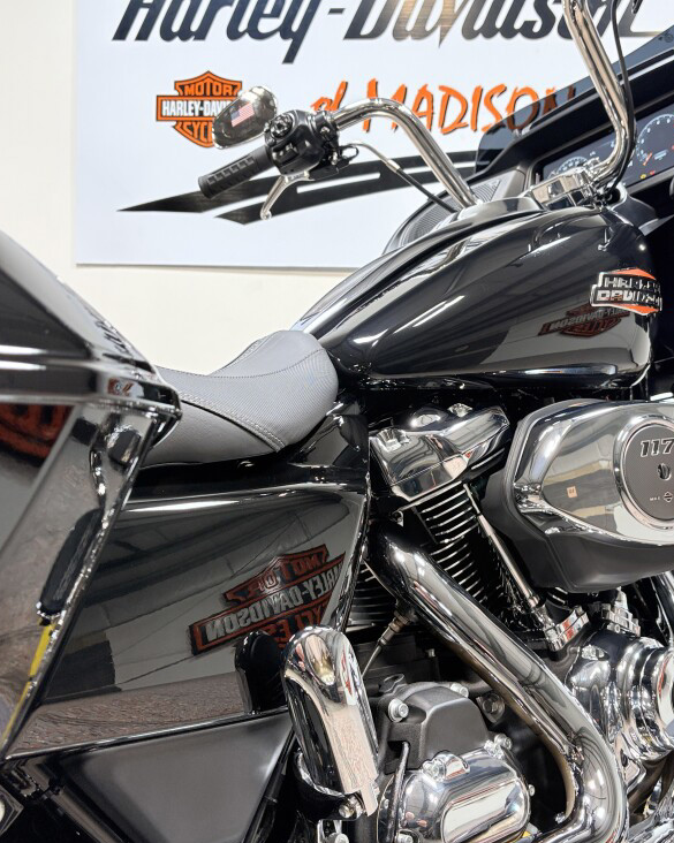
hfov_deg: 39.9
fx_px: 923
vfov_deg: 49.1
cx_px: 403
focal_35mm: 37
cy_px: 405
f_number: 1.6
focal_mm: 5.96
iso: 64
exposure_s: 1/120
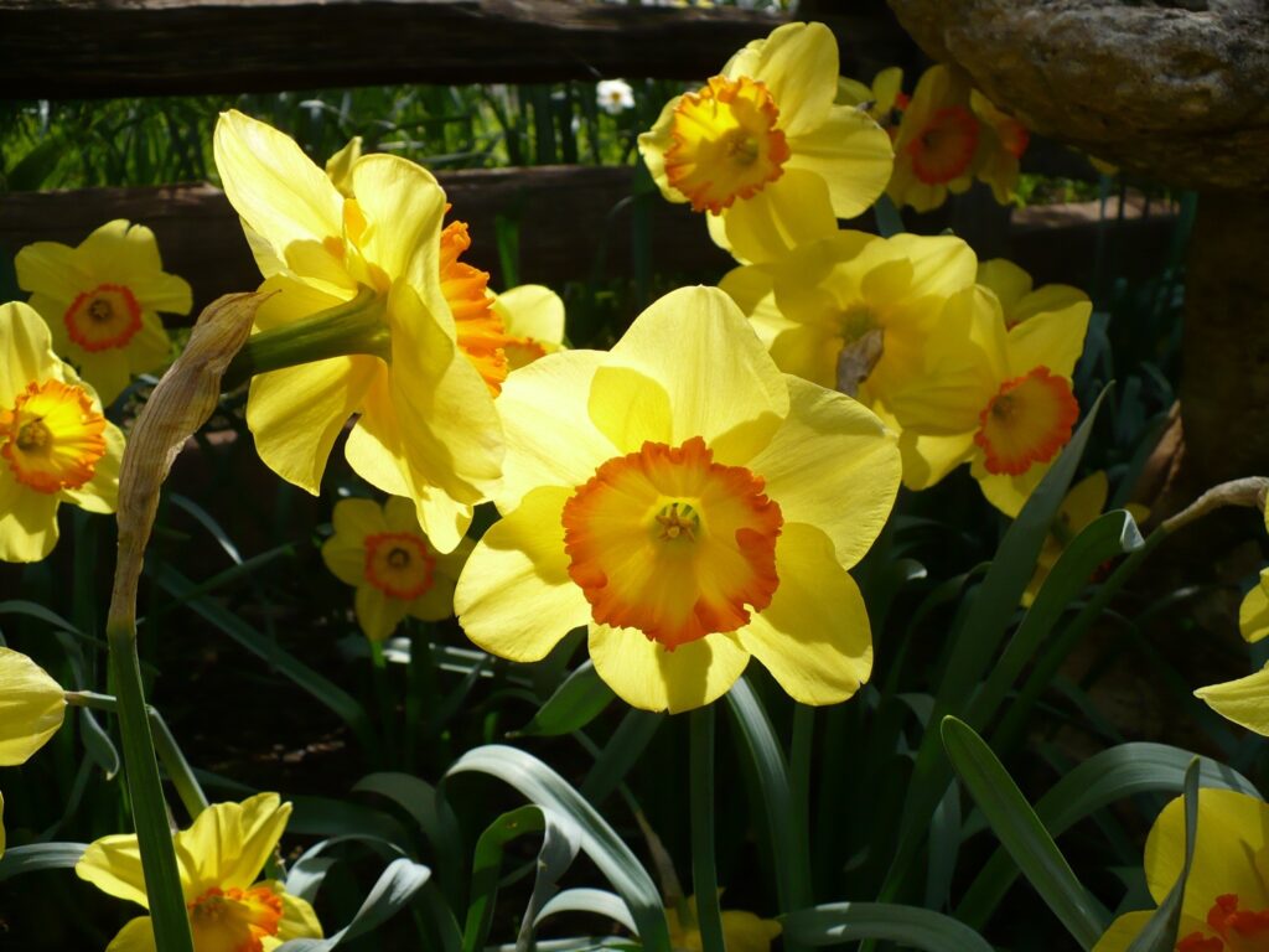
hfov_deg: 50.1
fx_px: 1356
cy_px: 476
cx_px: 634
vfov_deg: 38.7
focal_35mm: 37
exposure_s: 1/800
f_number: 2.8
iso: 100
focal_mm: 6.1
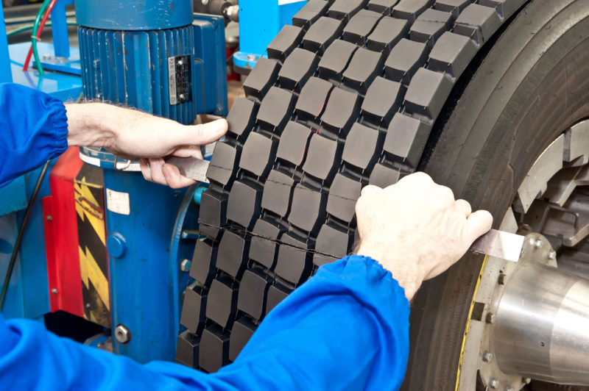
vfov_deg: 20.6
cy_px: 196
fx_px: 1079
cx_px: 294
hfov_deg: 30.5
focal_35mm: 66
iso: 1000
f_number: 13
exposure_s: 1/5
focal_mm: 66
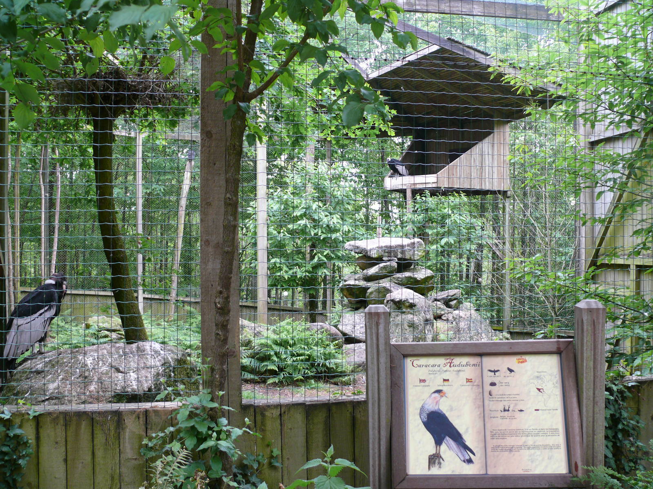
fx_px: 660
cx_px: 326
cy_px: 244
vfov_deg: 40.7
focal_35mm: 35
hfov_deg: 52.6
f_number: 2.8
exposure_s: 1/30
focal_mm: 7.4
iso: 100
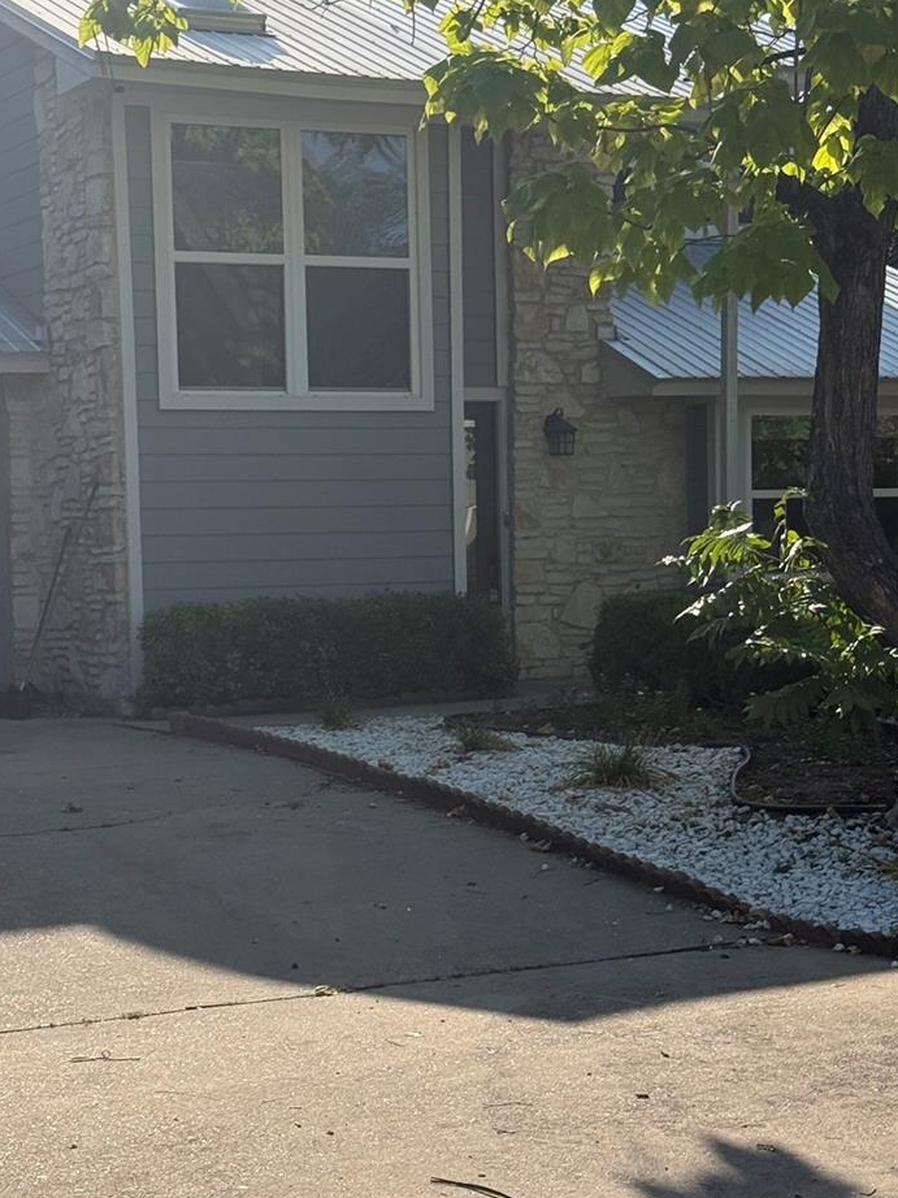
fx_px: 2768
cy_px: 765
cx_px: 342
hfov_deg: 18.4
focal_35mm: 80
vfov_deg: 24.3
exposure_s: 1/4878
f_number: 1.78
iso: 100
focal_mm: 6.76
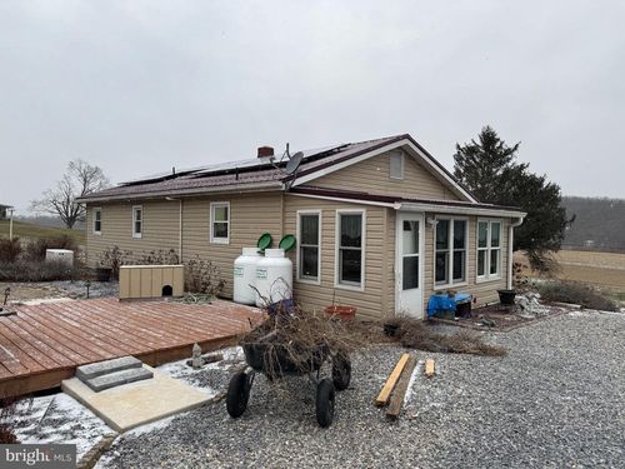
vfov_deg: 56.8
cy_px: 234
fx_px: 433
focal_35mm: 24
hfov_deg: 71.6
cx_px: 312
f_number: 1.78
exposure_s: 1/730
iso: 80
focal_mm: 6.76
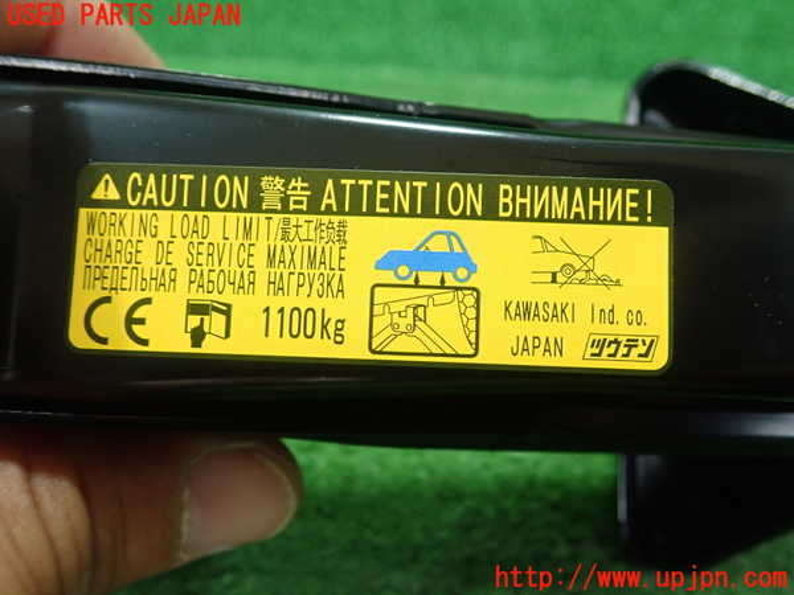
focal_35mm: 30
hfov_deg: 60.0
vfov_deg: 46.8
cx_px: 397
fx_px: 688
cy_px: 298
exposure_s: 1/125
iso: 400
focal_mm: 5.5
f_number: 2.3
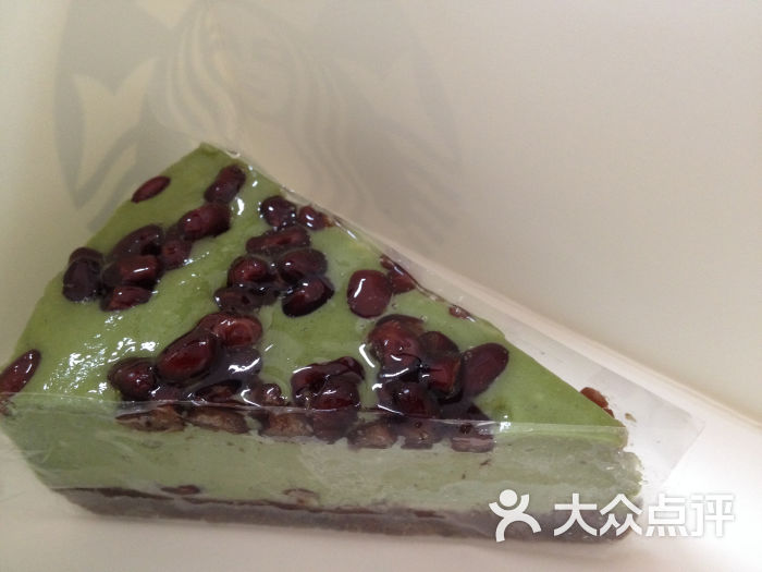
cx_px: 381
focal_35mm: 35
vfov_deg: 40.7
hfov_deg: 52.6
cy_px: 286
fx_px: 770
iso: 200
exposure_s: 1/20
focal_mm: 4.28
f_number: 2.4
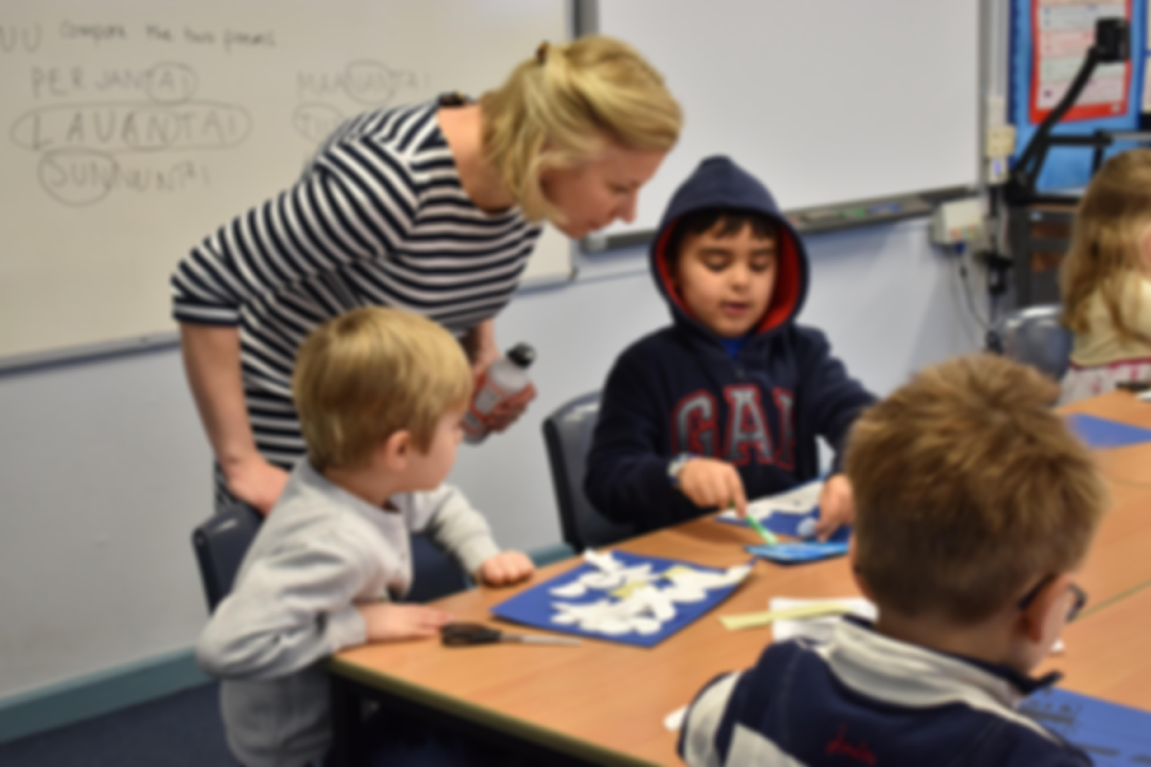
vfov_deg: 23.8
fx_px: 1822
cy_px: 384
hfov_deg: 35.1
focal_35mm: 57
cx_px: 576
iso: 720
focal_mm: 38
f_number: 4.8
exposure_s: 1/60
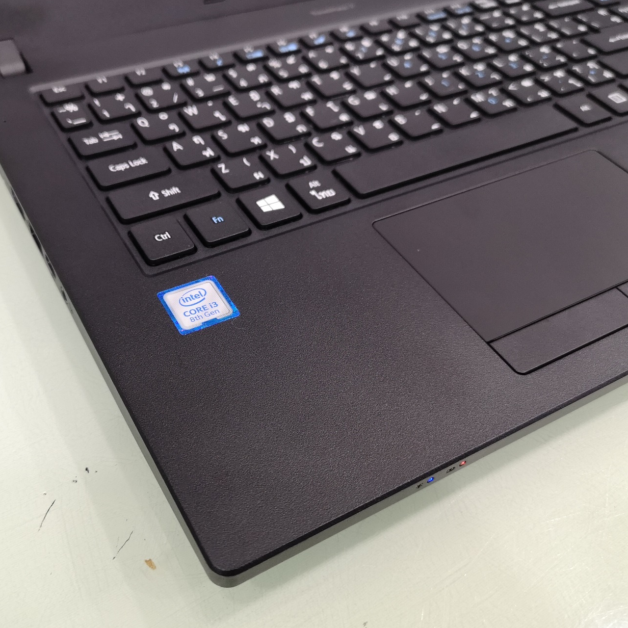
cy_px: 326
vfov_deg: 48.4
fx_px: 698
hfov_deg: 48.3
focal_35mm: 34
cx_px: 266
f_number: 1.8
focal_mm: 3.95
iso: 250
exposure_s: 1/33.3
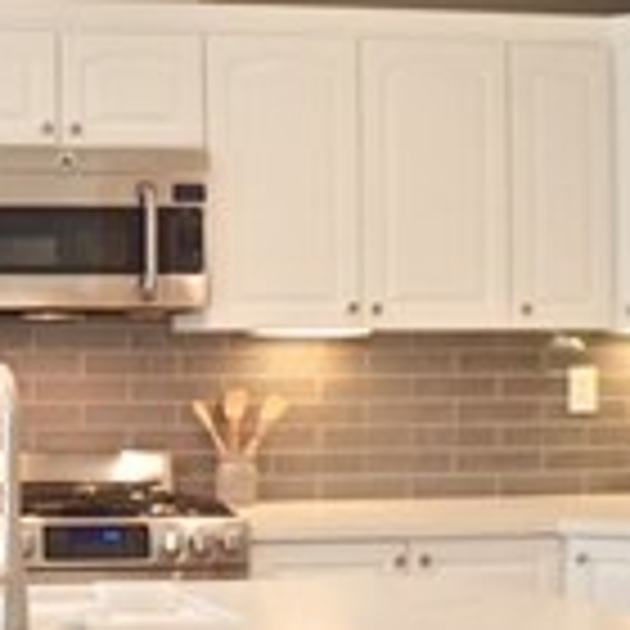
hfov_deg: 14.2
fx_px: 2389
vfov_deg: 15.0
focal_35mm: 116
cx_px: -274
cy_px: 346
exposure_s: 1/125
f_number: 3.8
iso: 360
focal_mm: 20
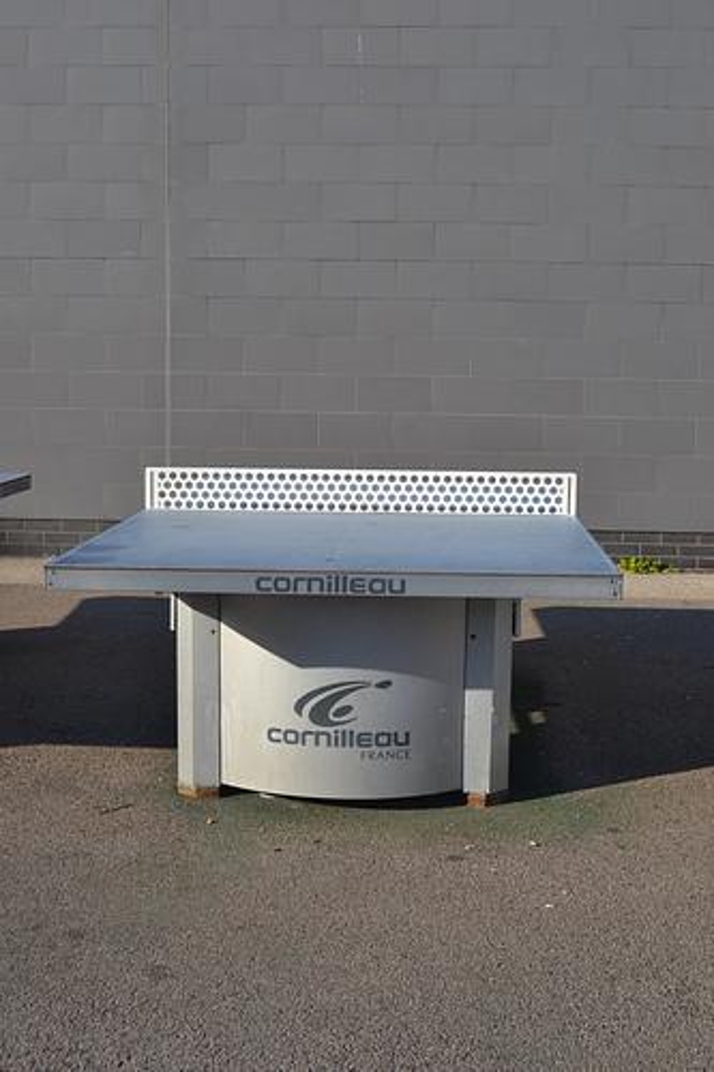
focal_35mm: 48
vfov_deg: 41.1
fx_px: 1429
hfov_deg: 28.1
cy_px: 536
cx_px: 357
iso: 100
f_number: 8
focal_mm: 32
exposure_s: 1/250
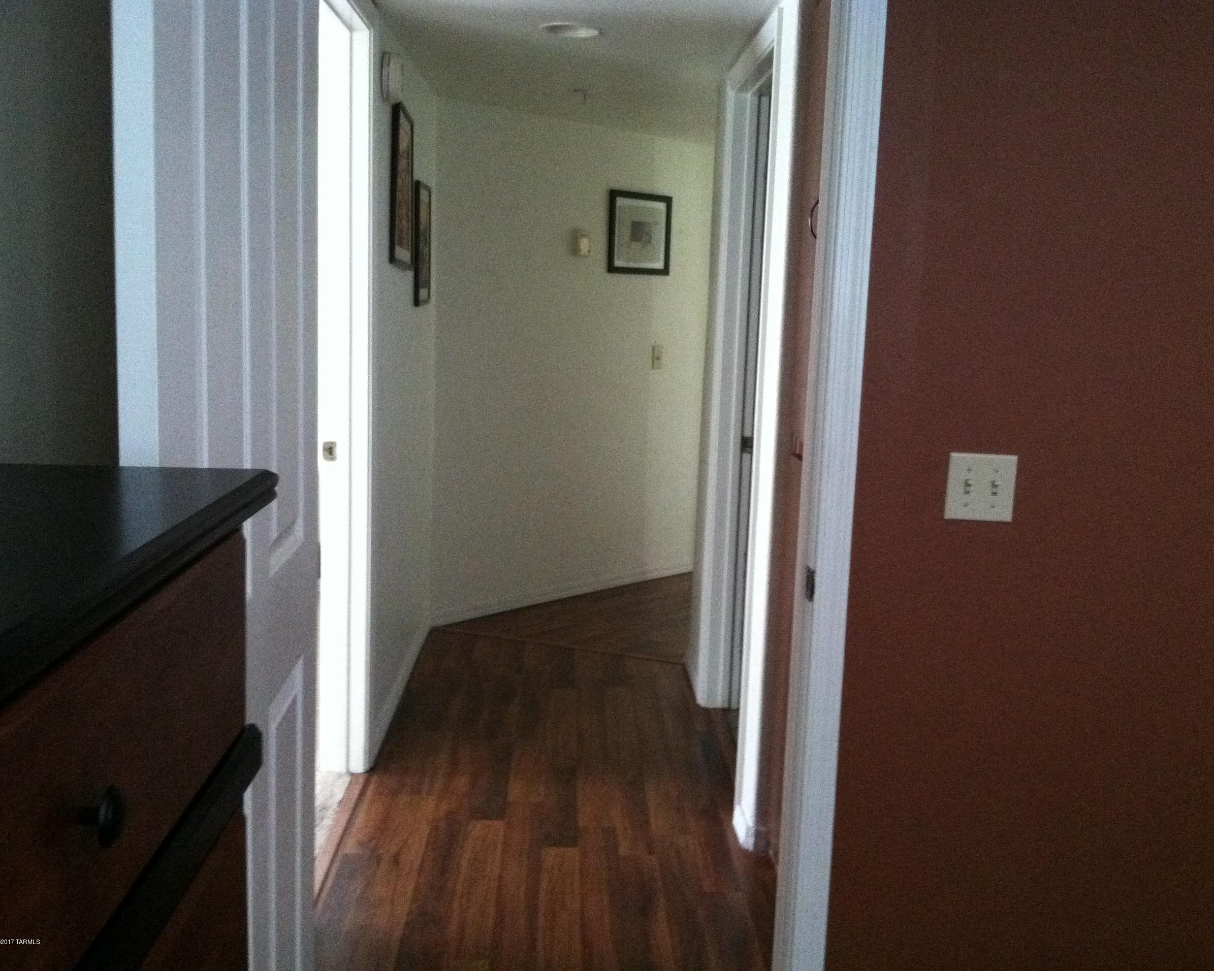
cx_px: 651
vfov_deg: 40.1
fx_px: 1329
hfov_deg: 49.0
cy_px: 481
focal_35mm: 37
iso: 640
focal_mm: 3.85
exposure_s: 1/17
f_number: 2.8
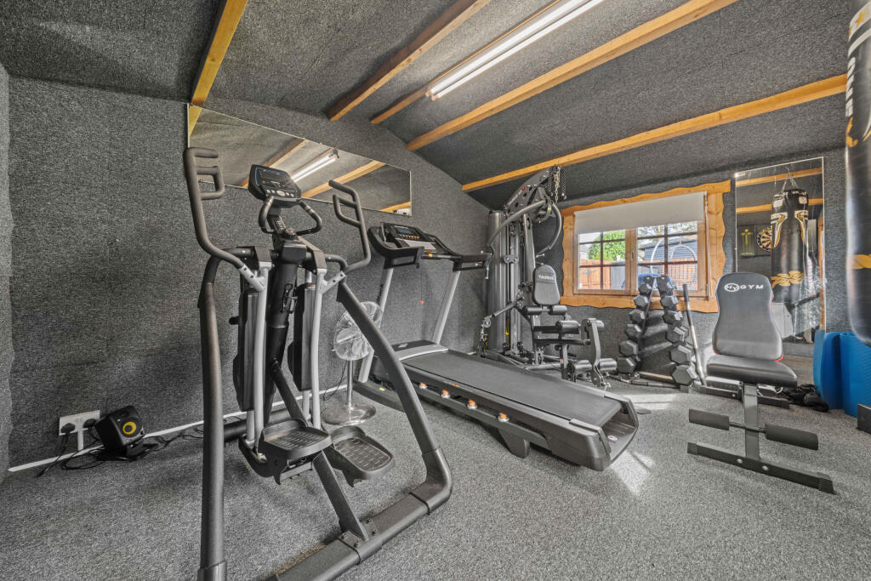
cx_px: 436
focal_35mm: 12
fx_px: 290
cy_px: 290
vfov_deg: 90.0
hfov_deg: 112.6
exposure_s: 3.2
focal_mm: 12
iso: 800
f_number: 14
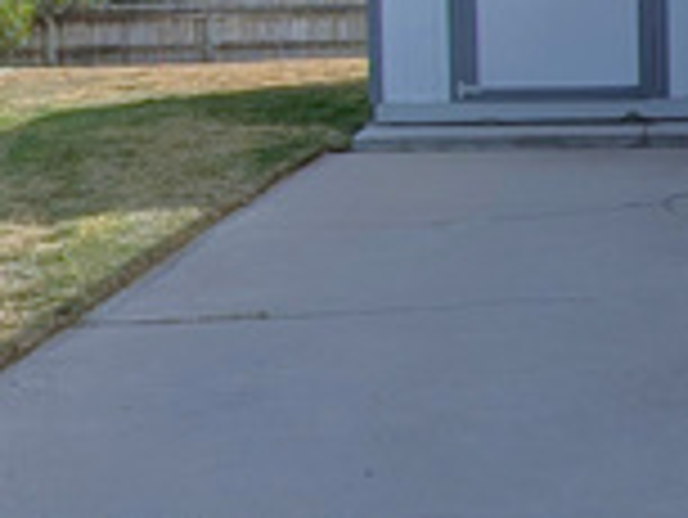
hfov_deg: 23.8
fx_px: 1591
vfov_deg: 18.0
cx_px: 603
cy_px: 9
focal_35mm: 80
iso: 33
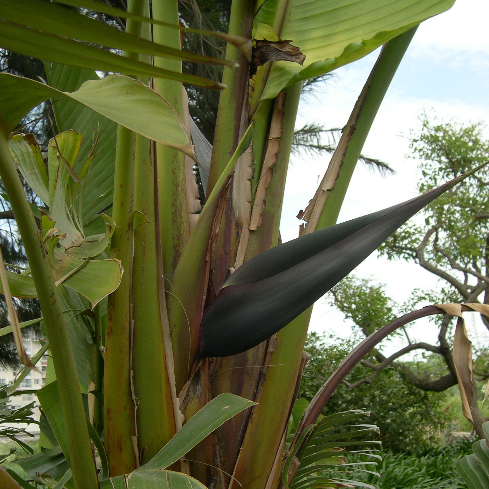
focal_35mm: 45
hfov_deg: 37.6
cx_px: 244
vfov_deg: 37.5
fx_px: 719
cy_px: 270
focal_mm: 8
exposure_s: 1/611
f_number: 2.8
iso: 100
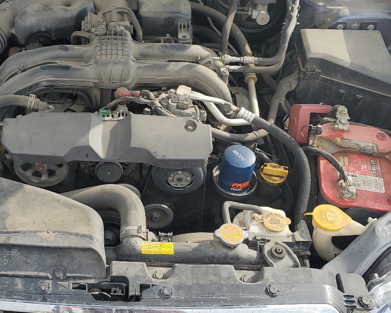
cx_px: 101
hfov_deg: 37.2
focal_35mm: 49
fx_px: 567
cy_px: 109
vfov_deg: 30.6
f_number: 1.5
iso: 50
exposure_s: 1/909
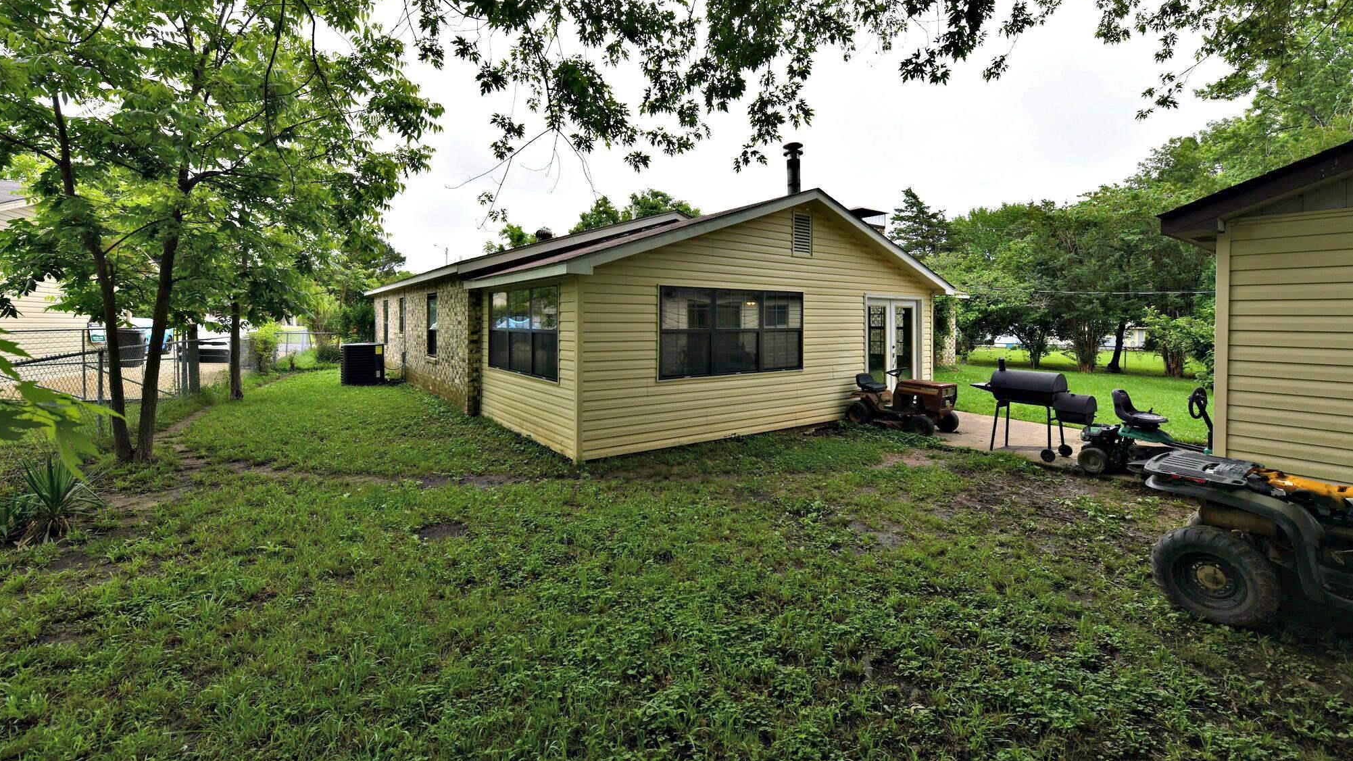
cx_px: 676
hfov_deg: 103.0
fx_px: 538
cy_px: 315
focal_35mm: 15
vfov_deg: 70.0
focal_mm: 14
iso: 160
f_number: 6.3
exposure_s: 1/160
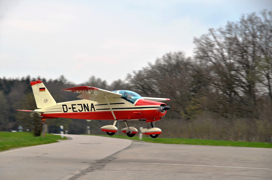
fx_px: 1244
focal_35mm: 165
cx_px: 136
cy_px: 90
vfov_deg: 8.3
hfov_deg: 12.5
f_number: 8
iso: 140
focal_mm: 110
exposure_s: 1/250
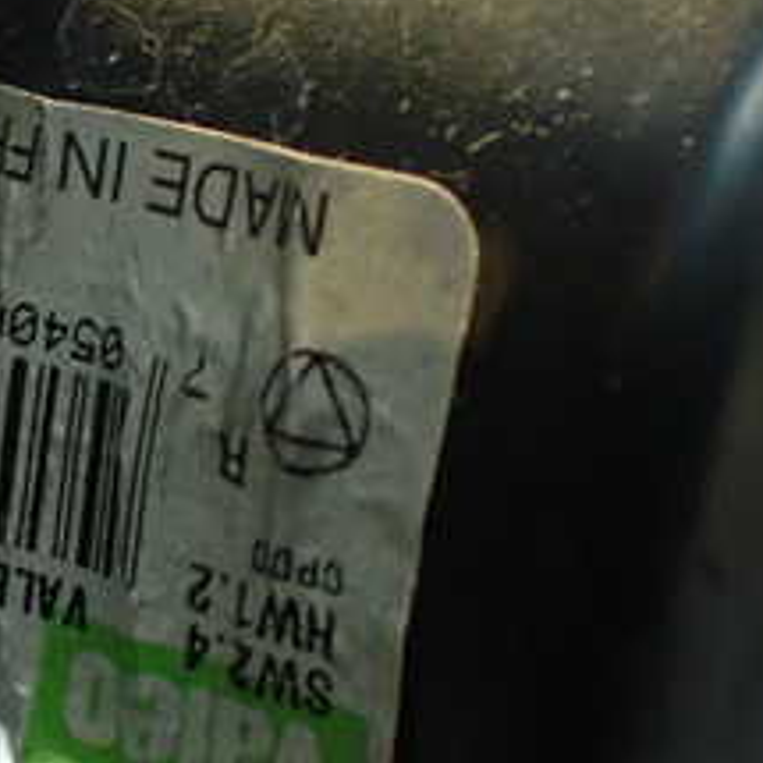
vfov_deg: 19.4
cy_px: 515
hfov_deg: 18.8
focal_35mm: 89
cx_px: -46
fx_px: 2219
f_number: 2.5
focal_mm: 6.37
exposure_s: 1/30
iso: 800
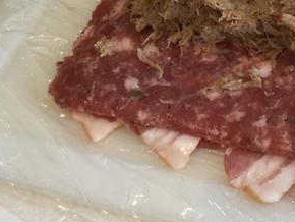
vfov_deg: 16.3
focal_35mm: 90
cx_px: 340
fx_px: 768
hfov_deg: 20.5
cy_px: 50
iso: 50
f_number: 2.2
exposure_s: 1/30
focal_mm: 4.15
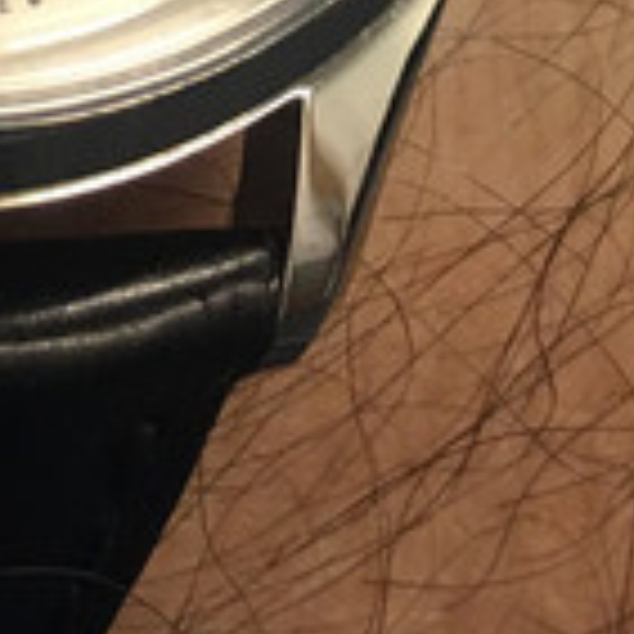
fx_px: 3005
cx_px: 90
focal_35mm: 145
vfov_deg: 10.5
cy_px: -832
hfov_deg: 12.0
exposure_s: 1/33
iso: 50
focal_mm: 4.15
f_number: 2.2
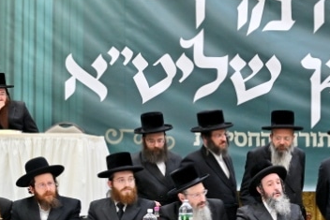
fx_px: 894
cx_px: 389
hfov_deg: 19.7
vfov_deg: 14.0
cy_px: 137
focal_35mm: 97
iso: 640
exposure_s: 1/250
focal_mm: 33.5
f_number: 4
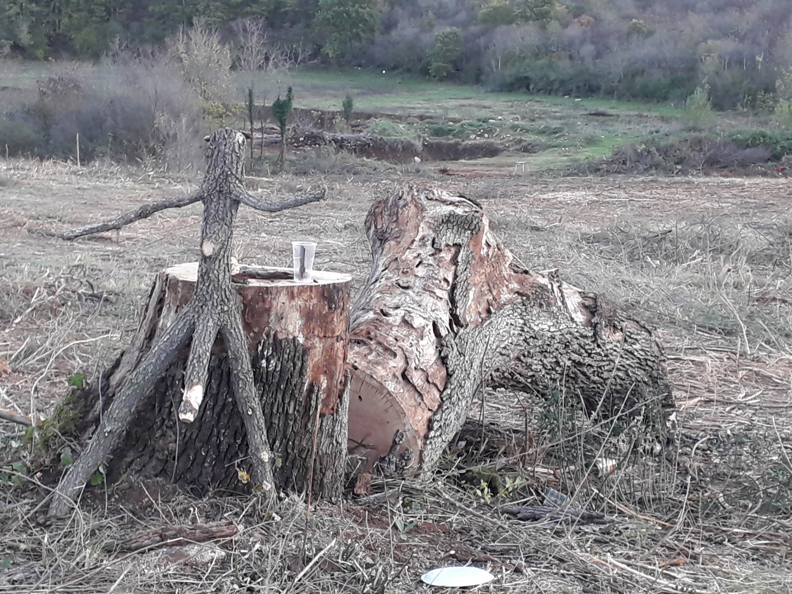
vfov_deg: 51.4
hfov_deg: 65.3
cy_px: 297
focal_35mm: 27
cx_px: 396
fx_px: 618
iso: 80
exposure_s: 1/100
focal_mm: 3.6
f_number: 1.9
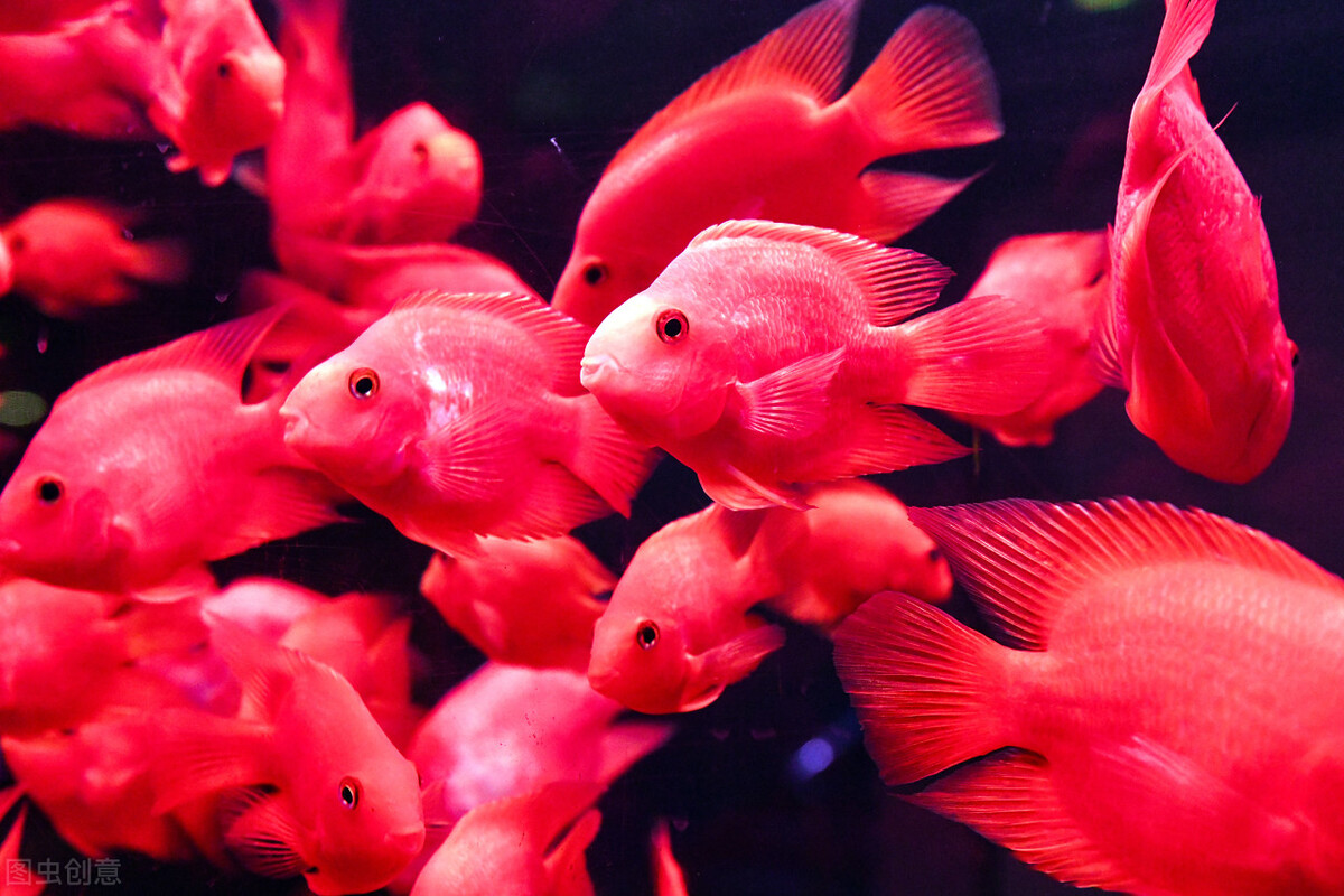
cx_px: 672
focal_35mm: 50
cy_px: 448
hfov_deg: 39.6
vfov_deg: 27.0
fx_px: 1867
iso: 6400
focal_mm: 50
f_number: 4.5
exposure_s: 1/250
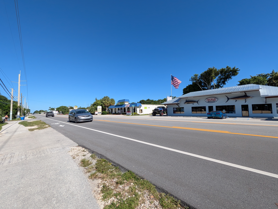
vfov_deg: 89.9
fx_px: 104
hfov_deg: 106.2
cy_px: 104
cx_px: 139
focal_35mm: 13
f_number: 2.2
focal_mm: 1.54
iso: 29
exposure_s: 1/1000
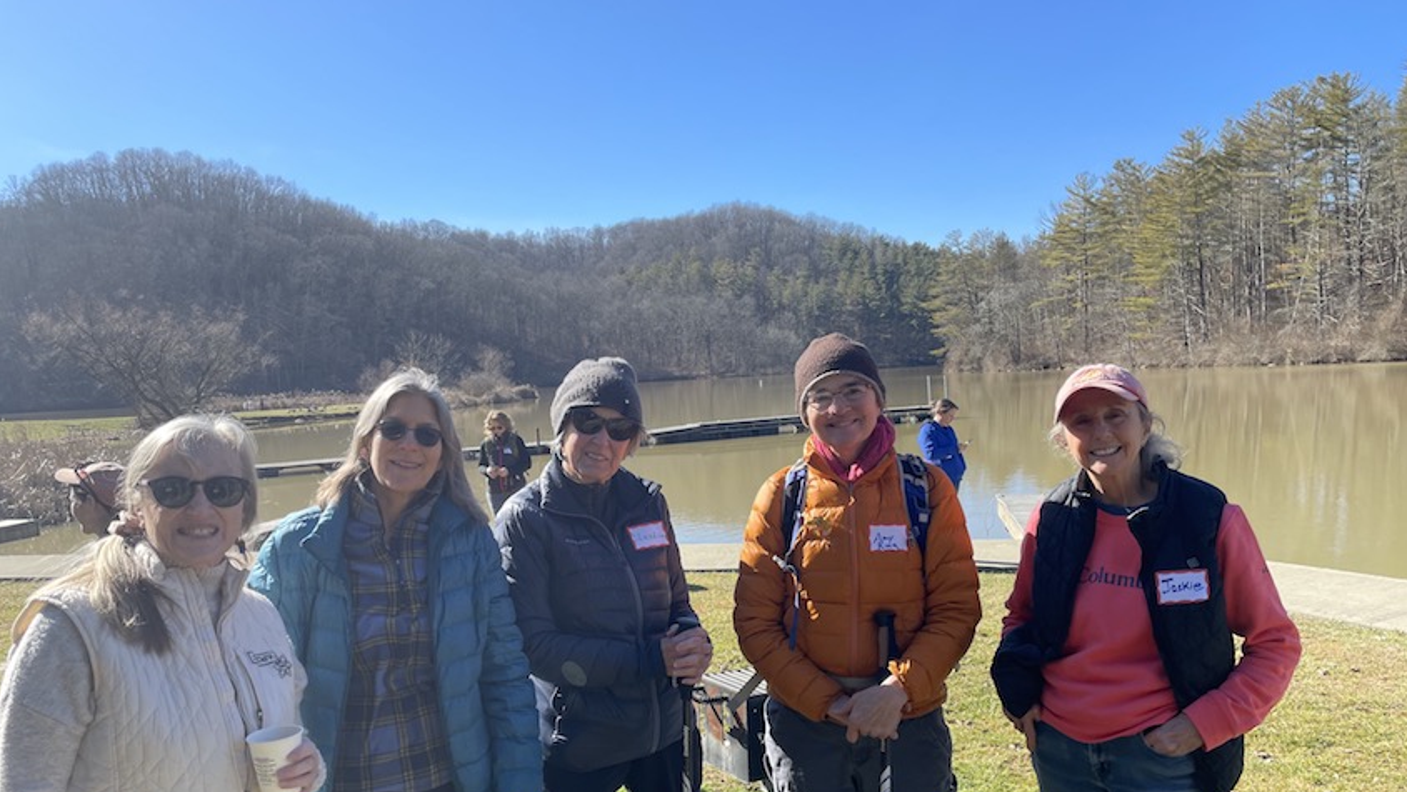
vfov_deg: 39.7
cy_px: 527
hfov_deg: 66.1
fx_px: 1082
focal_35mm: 29
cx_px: 693
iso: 32
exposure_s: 1/1435
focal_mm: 4.2
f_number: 1.6
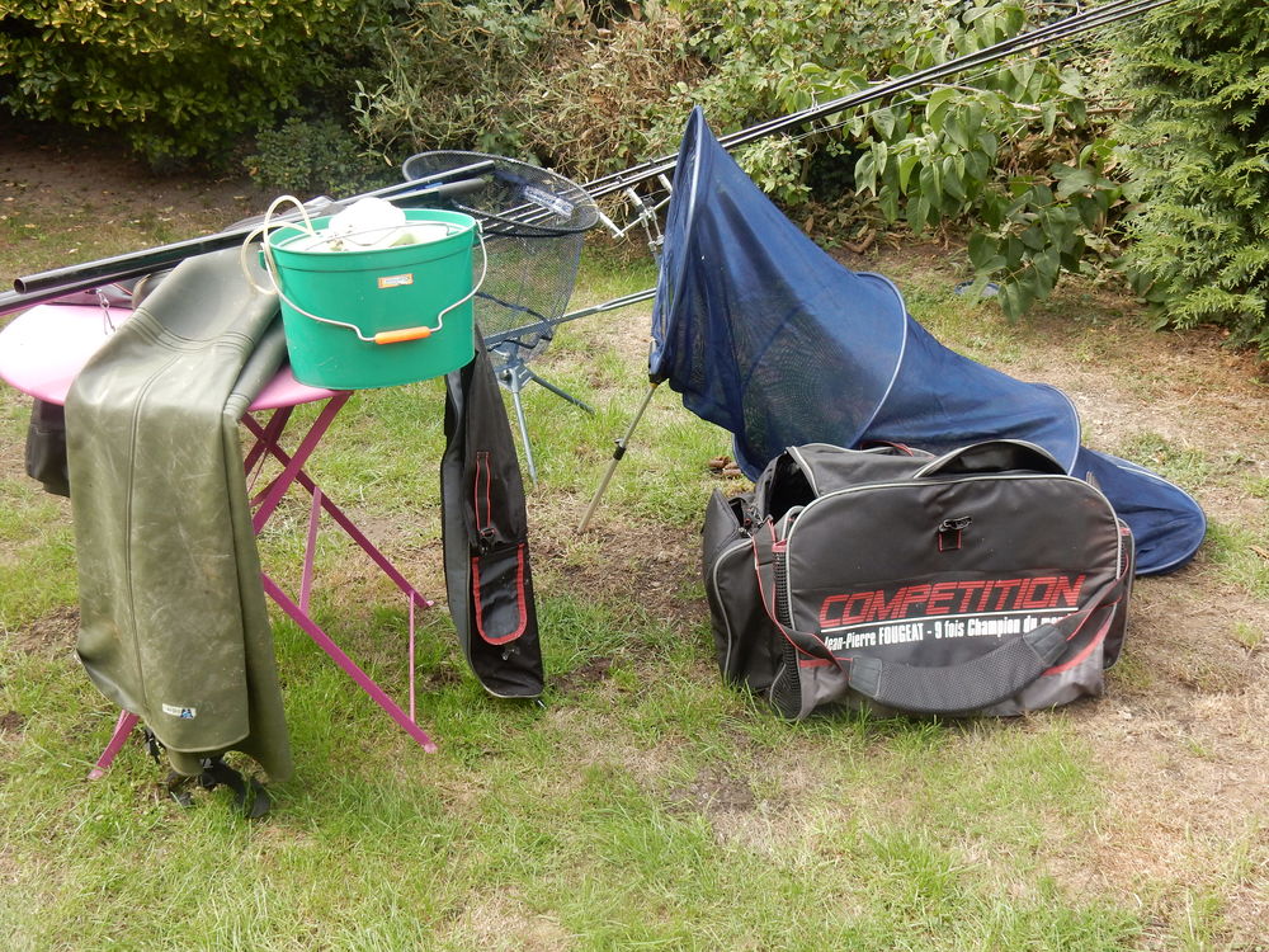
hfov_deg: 51.4
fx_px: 1320
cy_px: 476
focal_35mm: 36
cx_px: 634
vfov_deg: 39.7
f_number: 4
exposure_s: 1/100
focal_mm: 6.4
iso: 125
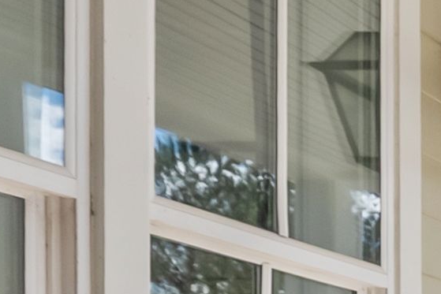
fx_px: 1115
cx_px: 1134
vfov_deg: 13.3
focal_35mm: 91
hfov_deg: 13.6
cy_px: 558
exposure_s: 1/500
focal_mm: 12
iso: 320
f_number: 7.1
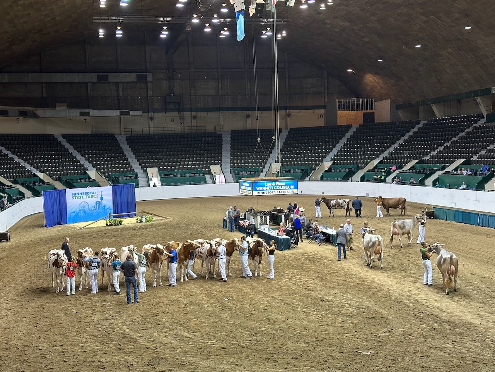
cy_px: 186
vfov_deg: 30.3
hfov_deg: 39.7
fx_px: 686
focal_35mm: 48
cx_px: 248
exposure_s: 1/60
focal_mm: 6.86
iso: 250
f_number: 1.78
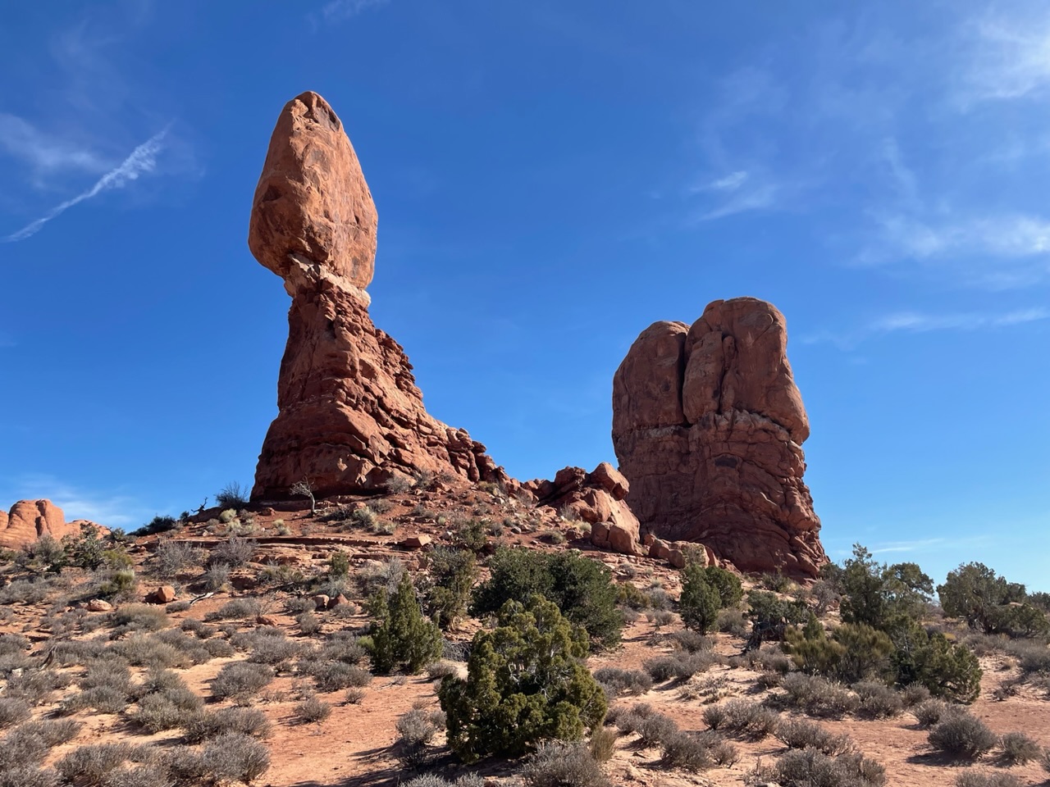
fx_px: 789
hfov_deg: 67.3
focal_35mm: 26
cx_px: 525
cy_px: 394
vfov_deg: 53.1
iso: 32
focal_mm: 4.2
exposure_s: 1/2882
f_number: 1.6
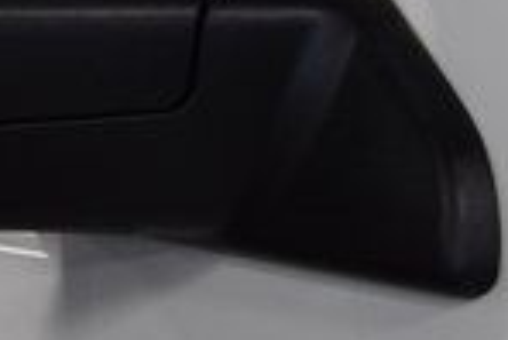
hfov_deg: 9.0
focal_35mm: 221
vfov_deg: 6.2
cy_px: -60
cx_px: -281
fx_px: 3122
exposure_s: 1/60
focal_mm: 34
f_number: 8
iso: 900
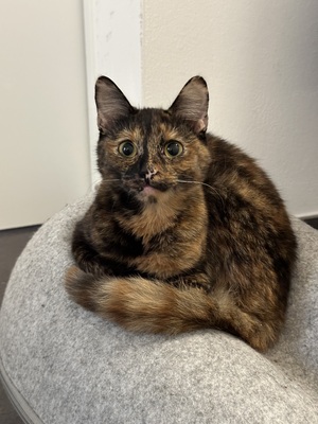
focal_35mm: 48
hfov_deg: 30.3
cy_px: 212
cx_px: 159
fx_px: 588
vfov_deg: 39.7
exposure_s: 1/33
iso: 500
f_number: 1.78
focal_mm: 6.86
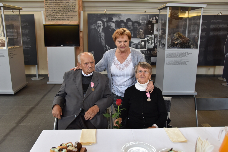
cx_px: 114
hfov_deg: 61.9
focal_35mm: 30
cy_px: 76
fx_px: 190
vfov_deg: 43.6
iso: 560
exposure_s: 1/30
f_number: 3.5
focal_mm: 20
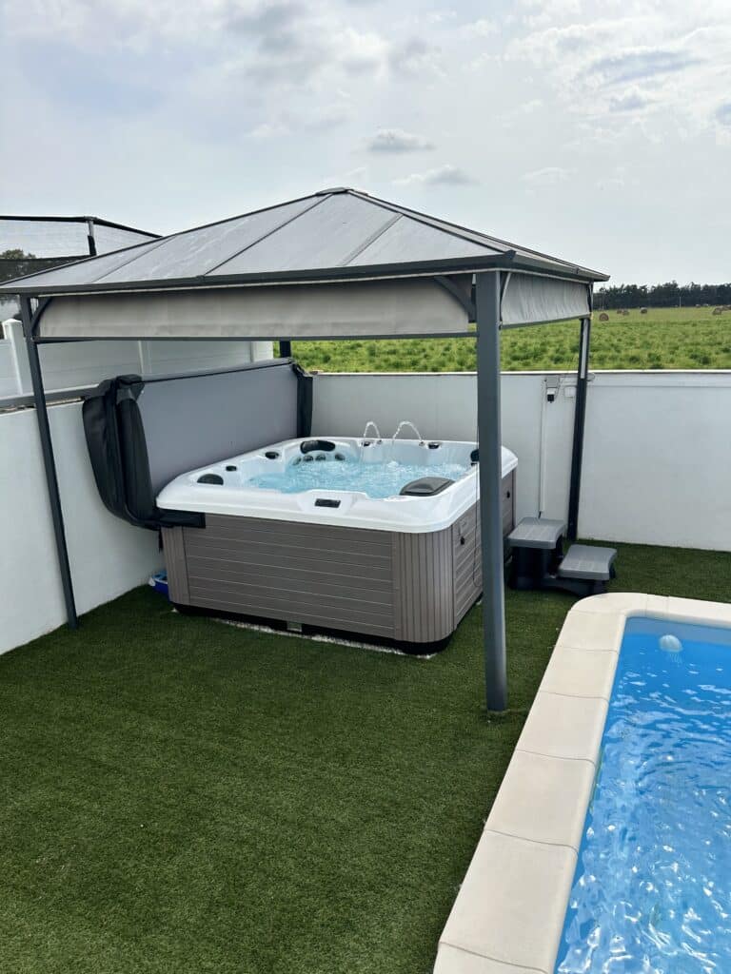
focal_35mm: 24
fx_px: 676
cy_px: 487
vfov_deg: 71.6
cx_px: 366
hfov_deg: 56.8
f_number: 1.78
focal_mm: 6.86
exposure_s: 1/5848
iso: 80
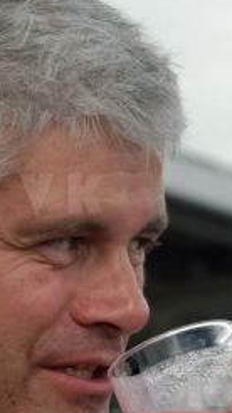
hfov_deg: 2.3
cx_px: 61
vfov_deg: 4.0
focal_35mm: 536
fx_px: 5874
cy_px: 425
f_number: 11
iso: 250
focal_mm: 140
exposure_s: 1/250
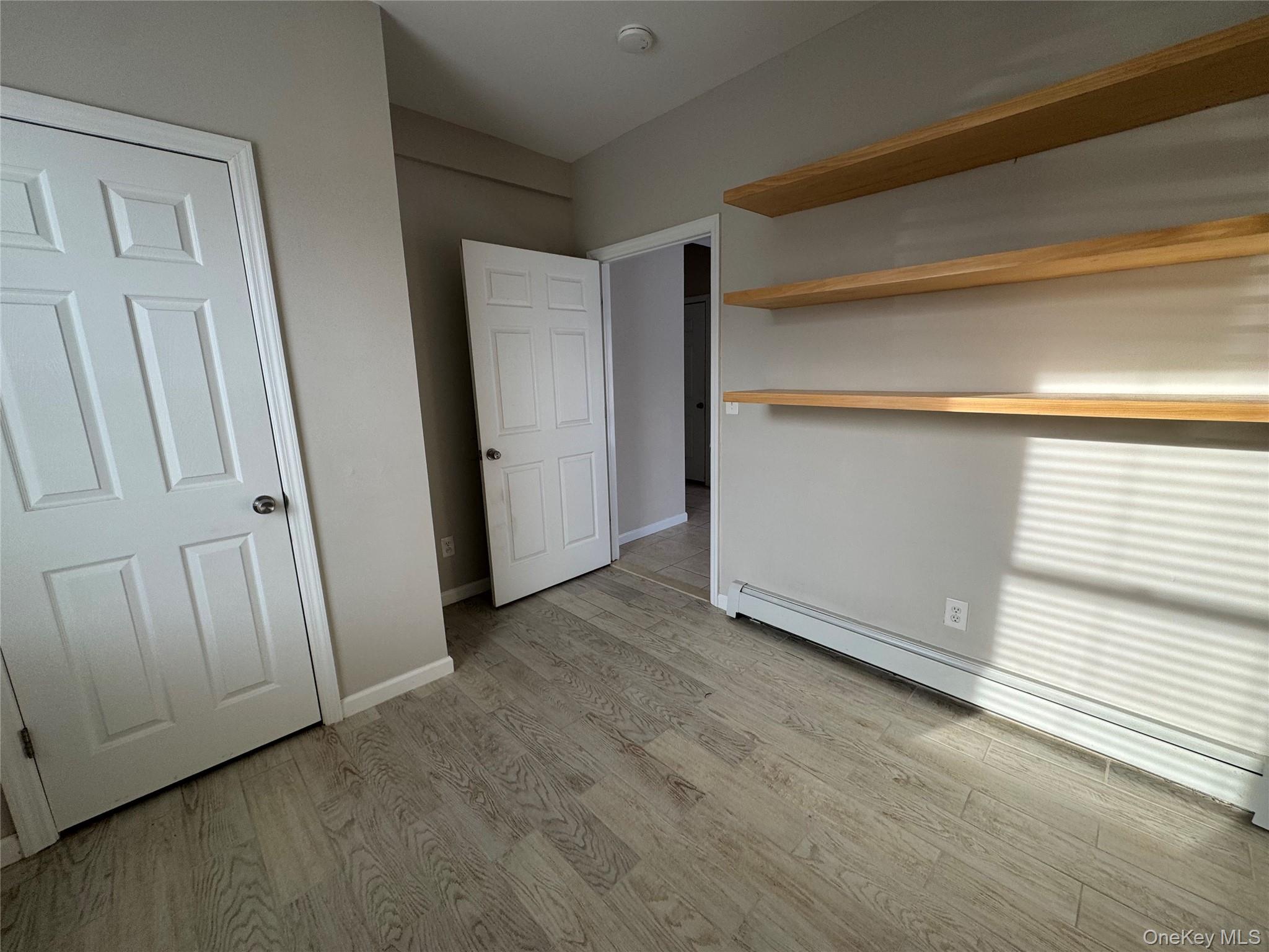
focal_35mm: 14
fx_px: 513
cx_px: 634
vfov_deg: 85.7
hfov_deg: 102.1
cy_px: 476
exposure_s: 1/99
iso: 80
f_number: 2.2
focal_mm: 2.22
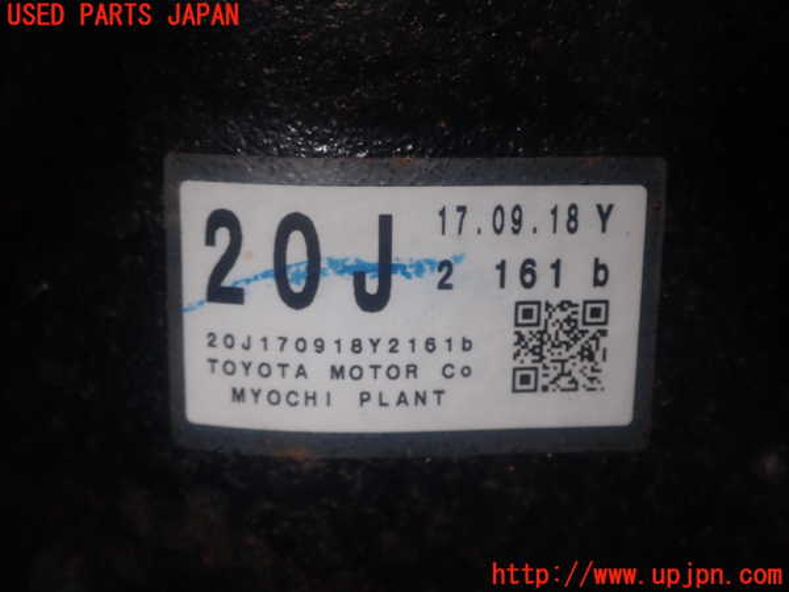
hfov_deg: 38.2
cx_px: 394
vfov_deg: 29.1
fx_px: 1140
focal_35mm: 50
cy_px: 296
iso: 200
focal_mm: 9.01
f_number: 9
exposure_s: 1/50
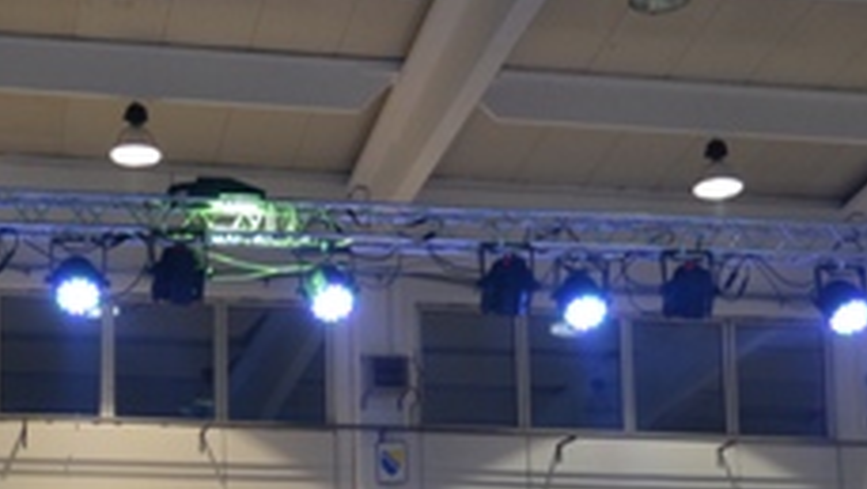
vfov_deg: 14.8
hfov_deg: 26.7
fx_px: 1817
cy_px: 593
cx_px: 292
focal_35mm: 79
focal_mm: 18
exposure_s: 1/40
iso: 400
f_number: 3.5
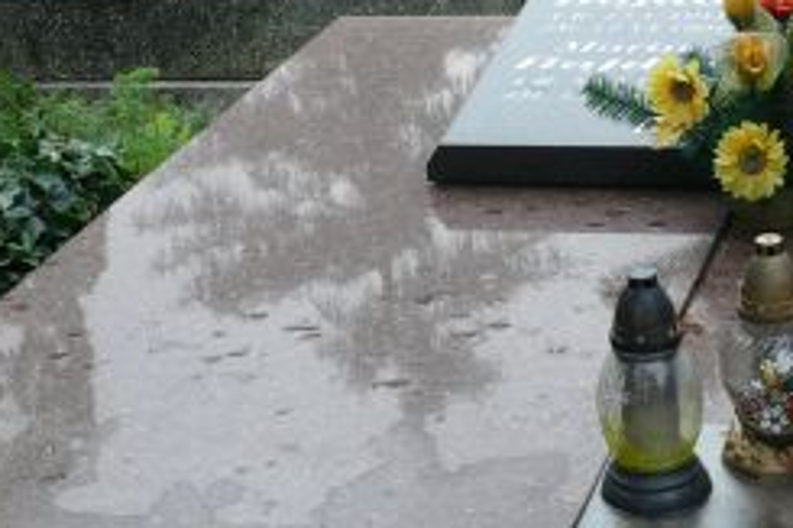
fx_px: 2091
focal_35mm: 95
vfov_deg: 14.4
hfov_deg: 21.0
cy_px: 275
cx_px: 709
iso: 100
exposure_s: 1/125
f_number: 4
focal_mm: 7.4
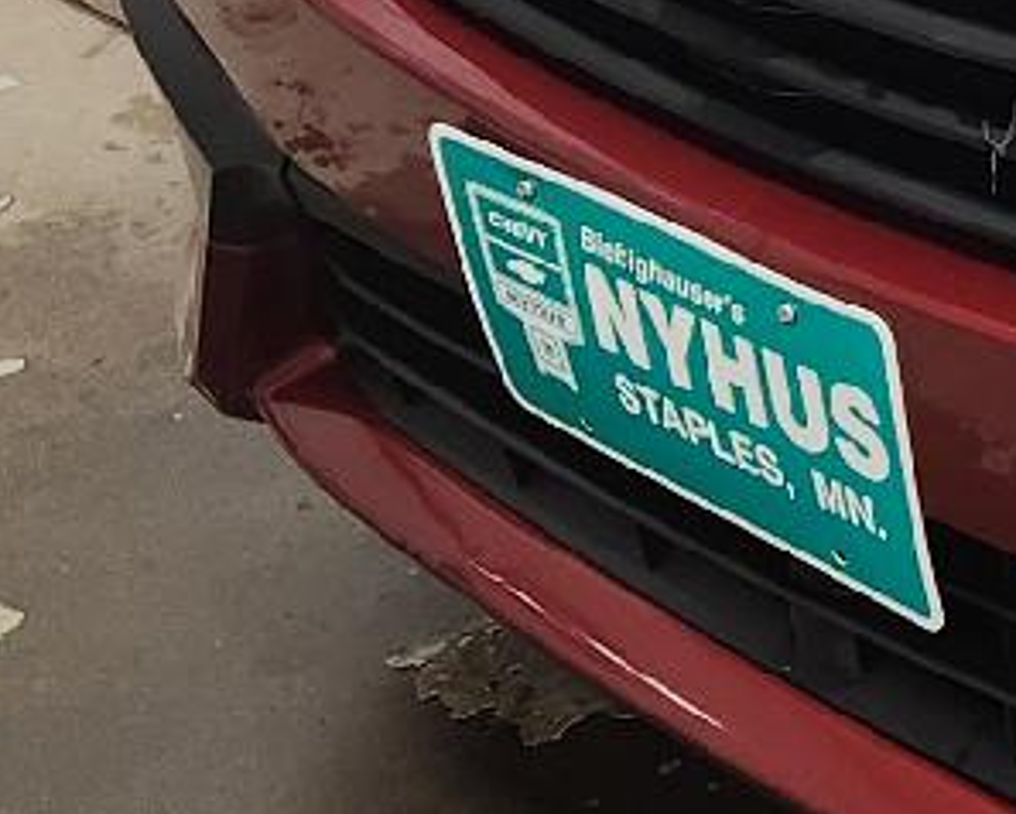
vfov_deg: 10.4
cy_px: -352
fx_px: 4363
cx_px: 2432
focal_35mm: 145
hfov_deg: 11.2
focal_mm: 5.4
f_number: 1.8
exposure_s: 1/120
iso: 160
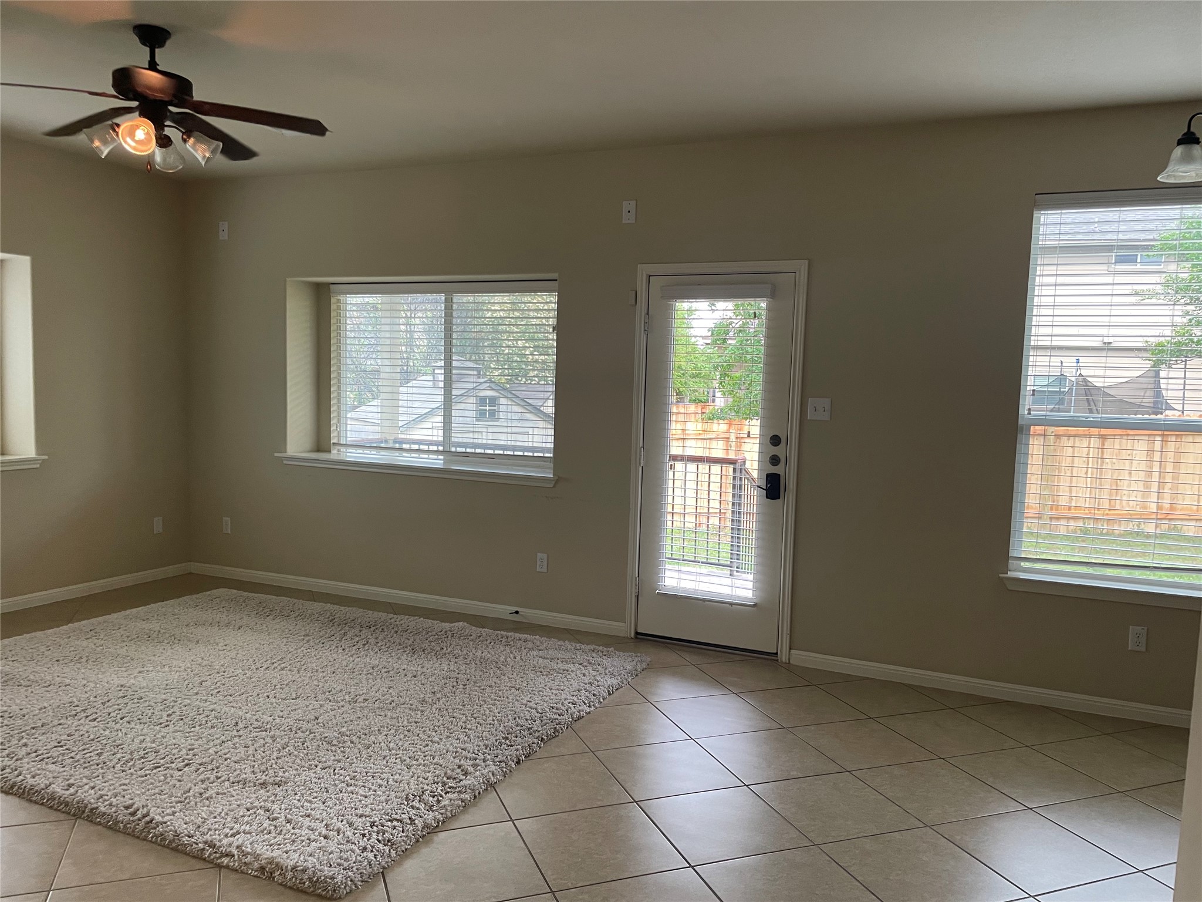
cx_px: 601
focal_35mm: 26
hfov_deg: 67.3
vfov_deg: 53.1
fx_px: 903
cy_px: 451
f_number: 1.6
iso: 100
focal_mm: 4.2
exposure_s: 1/60
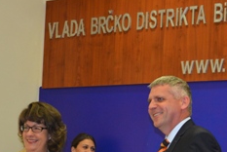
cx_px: 165
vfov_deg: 12.6
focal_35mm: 107
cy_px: 166
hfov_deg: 19.0
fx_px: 676
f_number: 4.2
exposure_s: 1/60
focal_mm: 26
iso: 640
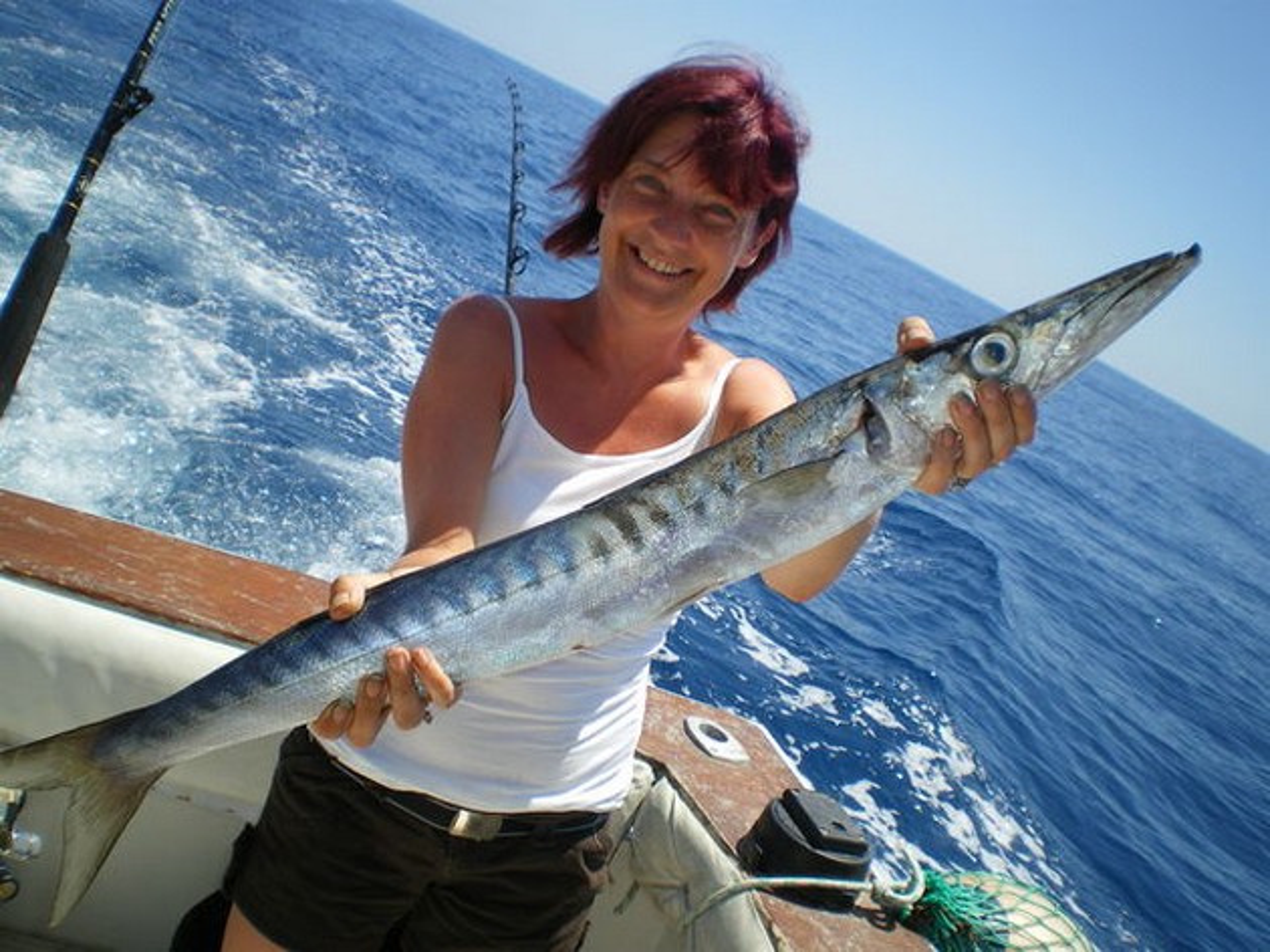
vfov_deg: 39.6
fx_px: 1320
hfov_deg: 51.4
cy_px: 476
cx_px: 635
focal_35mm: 36
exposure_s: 1/500
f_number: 4.6
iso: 50
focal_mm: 6.3
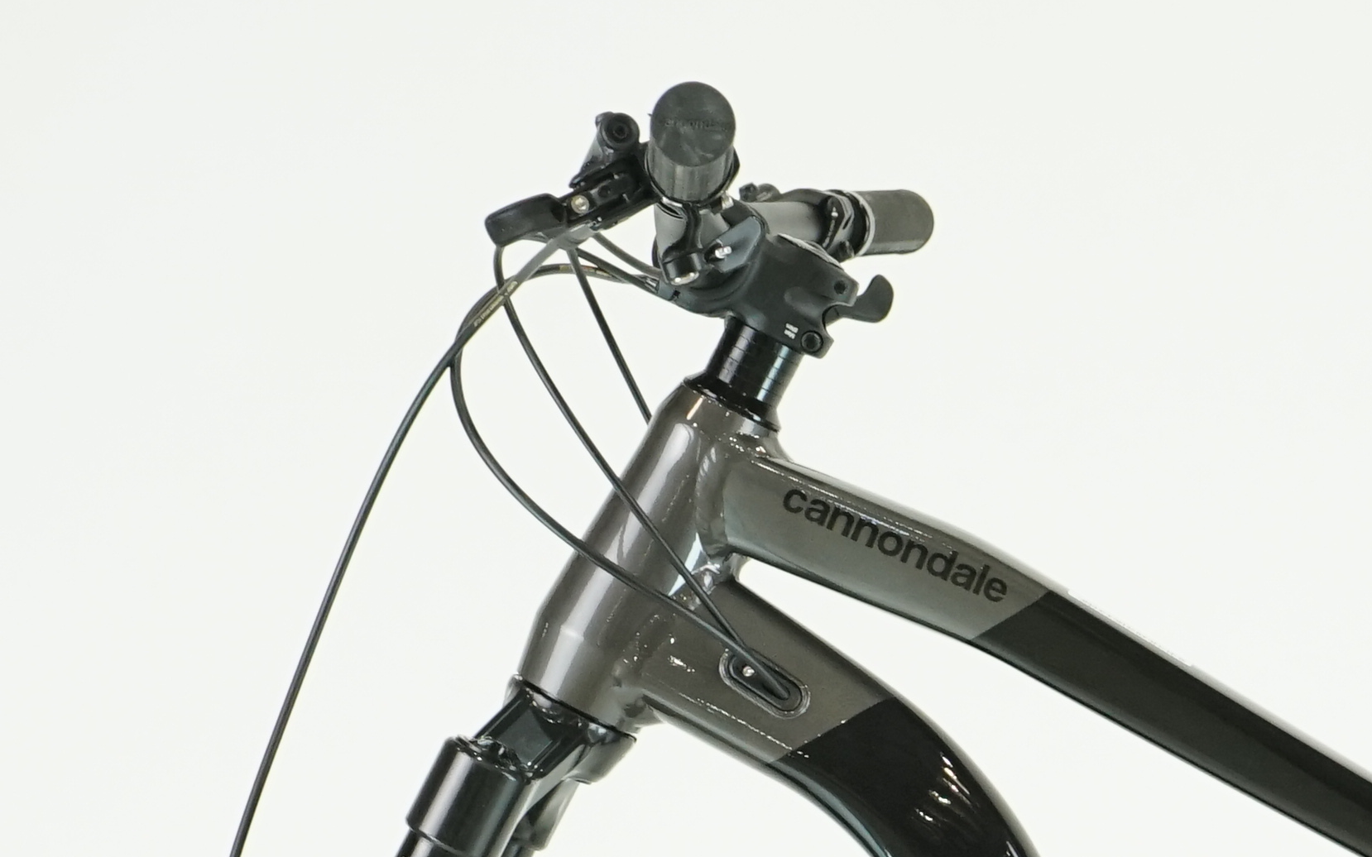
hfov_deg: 11.7
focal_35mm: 177
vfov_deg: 7.3
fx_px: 6618
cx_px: 1410
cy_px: 1227
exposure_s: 1/200
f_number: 5.6
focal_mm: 48
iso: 1600
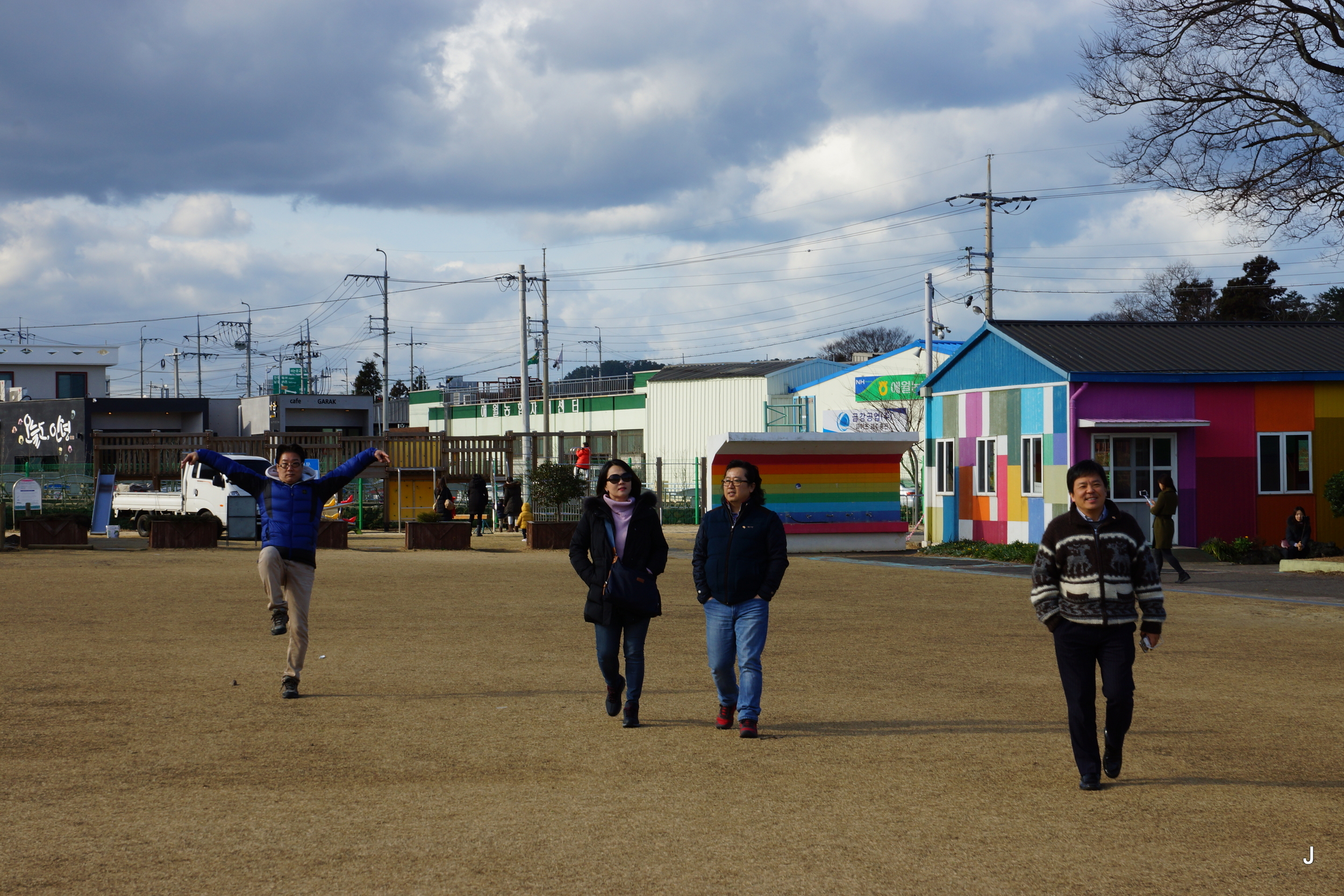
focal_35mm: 75
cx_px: 672
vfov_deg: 18.2
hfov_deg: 27.0
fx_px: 2800
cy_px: 448
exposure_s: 1/125
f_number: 11
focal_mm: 50
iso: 100
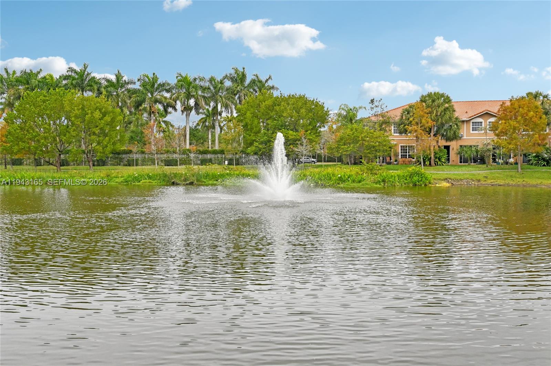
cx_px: 276
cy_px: 183
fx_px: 459
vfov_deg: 43.5
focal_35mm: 30
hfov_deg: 62.0
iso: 1250
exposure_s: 1/1000
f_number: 8
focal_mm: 30
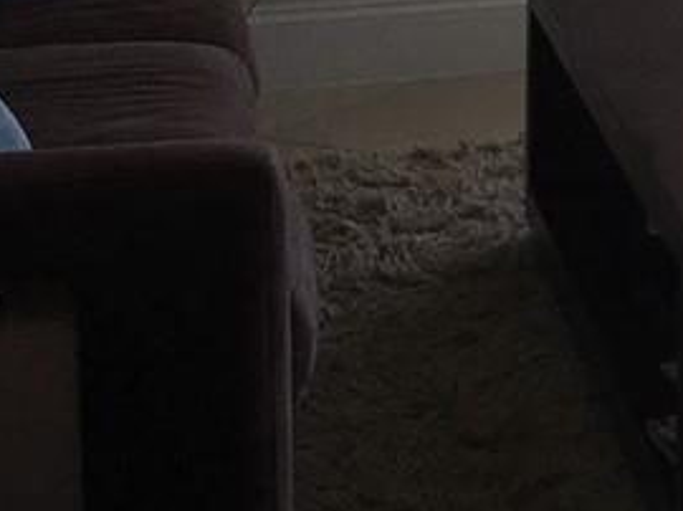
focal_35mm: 172
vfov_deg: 8.2
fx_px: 3391
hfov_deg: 9.9
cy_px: -559
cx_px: 1733
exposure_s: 1/127
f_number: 2.2
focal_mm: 4.15
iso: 25
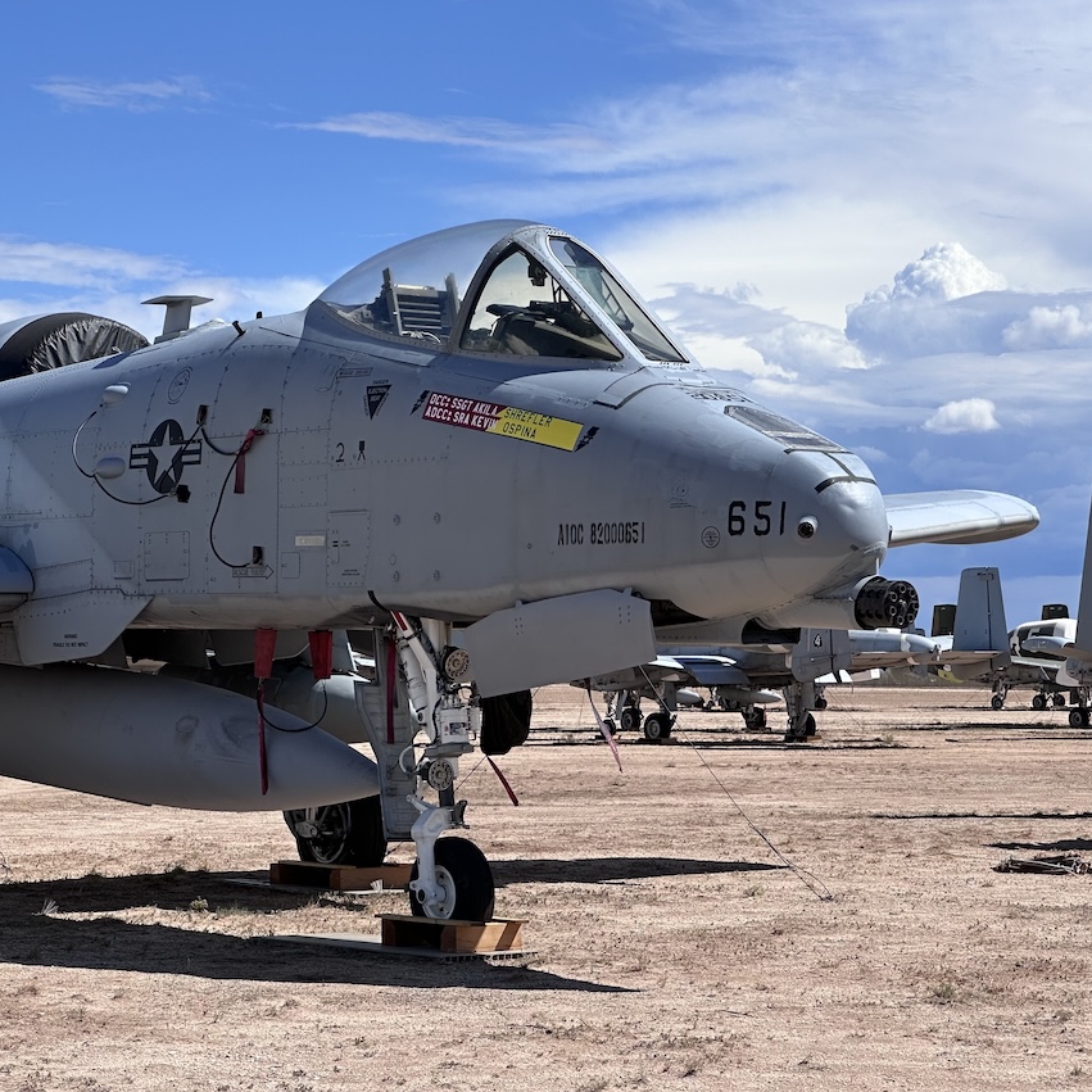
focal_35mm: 96
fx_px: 3426
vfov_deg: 18.1
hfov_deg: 18.1
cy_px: 571
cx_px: 574
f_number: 2.8
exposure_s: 1/1263
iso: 32
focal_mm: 9
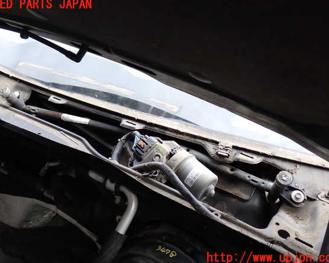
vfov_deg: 43.4
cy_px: 131
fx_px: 331
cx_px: 162
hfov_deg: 52.8
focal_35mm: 34
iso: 100
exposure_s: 1/80
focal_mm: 5.79
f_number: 2.4
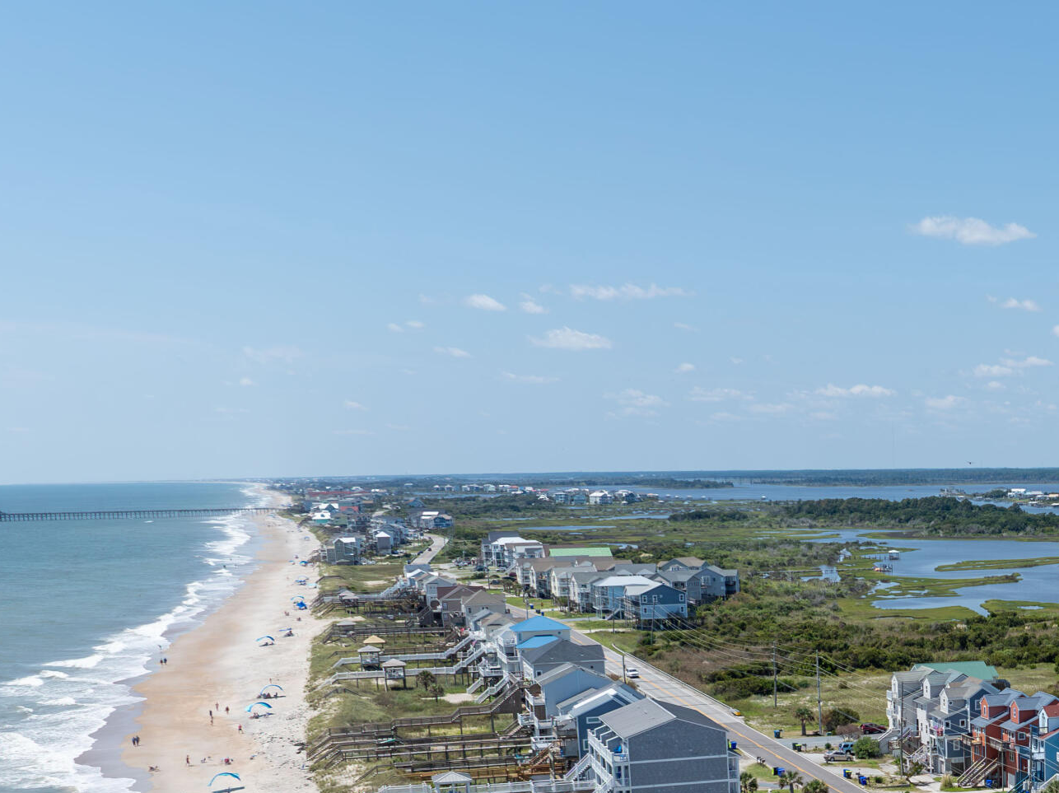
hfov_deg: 31.5
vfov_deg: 24.4
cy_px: 858
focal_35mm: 56
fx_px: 1712
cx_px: 1086
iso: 100
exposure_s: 1/2500
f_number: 2.8
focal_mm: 12.29
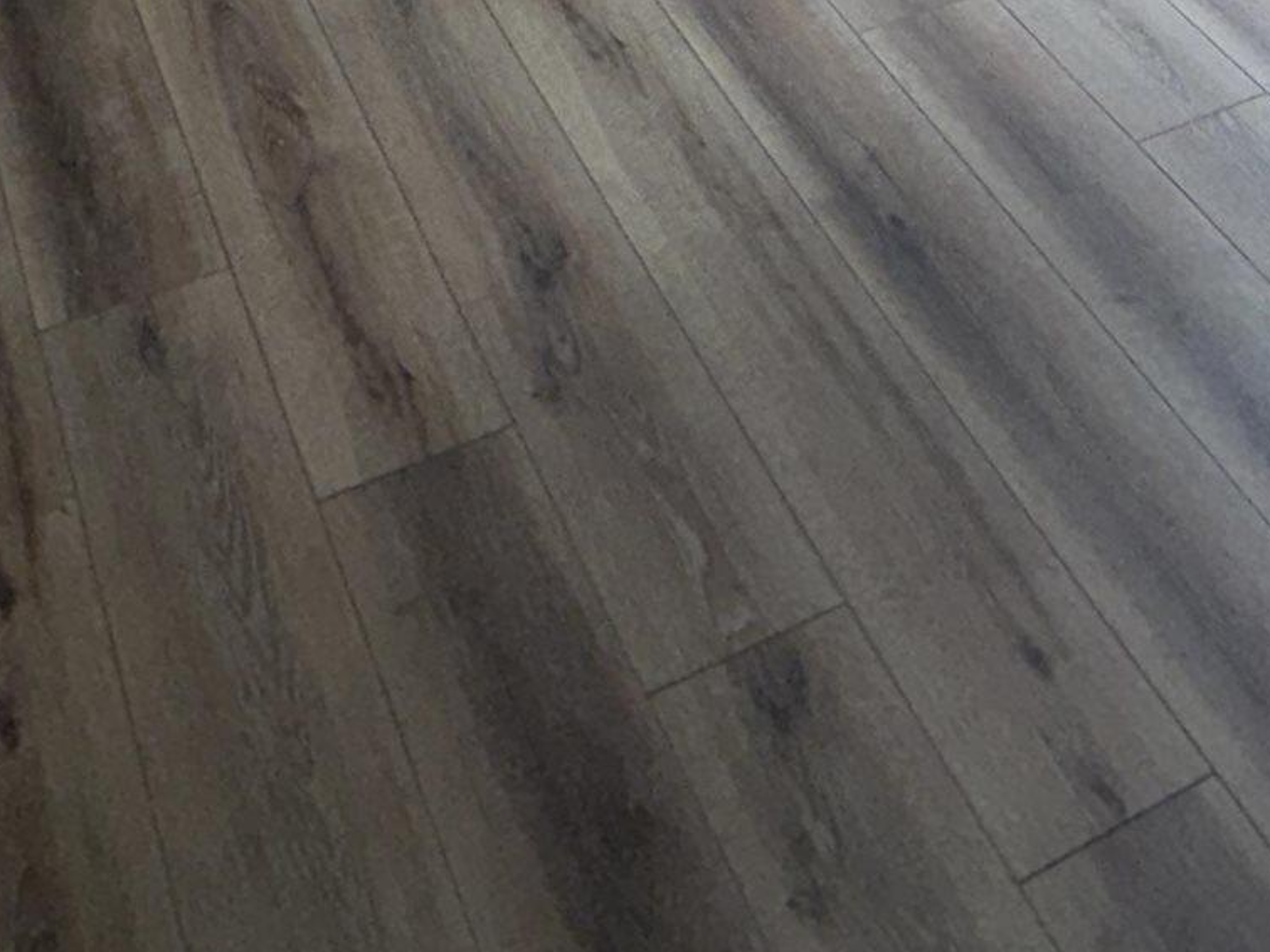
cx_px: 661
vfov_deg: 17.9
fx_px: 2091
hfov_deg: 33.8
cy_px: -944
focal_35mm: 57
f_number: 2.2
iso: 16
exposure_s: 1/120
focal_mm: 2.22
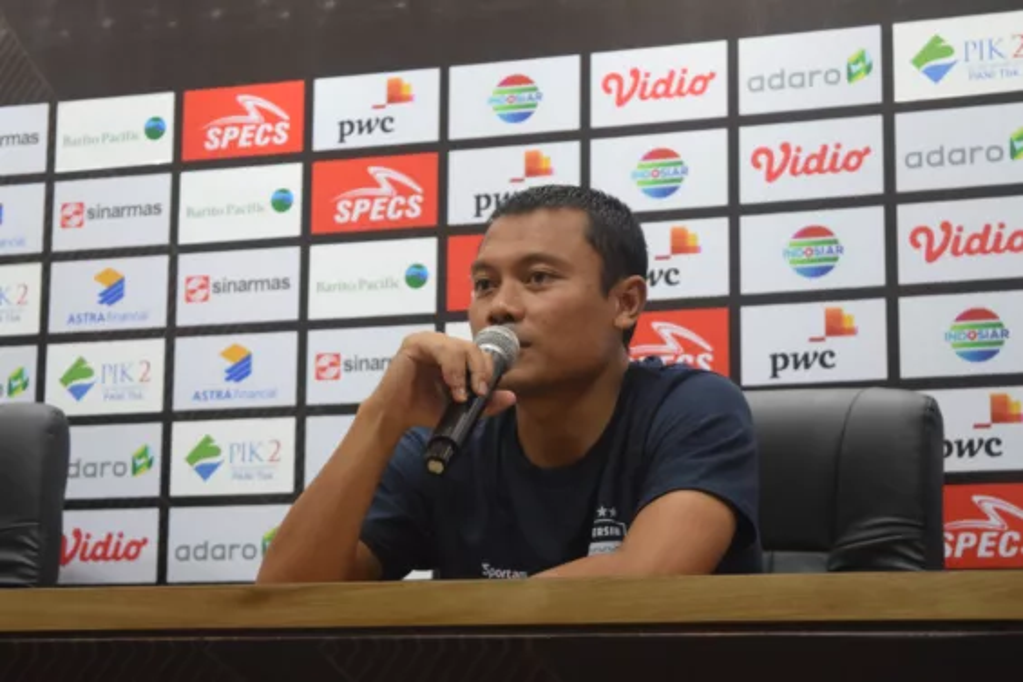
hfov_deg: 24.6
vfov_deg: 16.6
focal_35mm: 82
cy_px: 341
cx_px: 512
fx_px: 2345
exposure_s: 1/60
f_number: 5.6
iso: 3200
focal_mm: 55
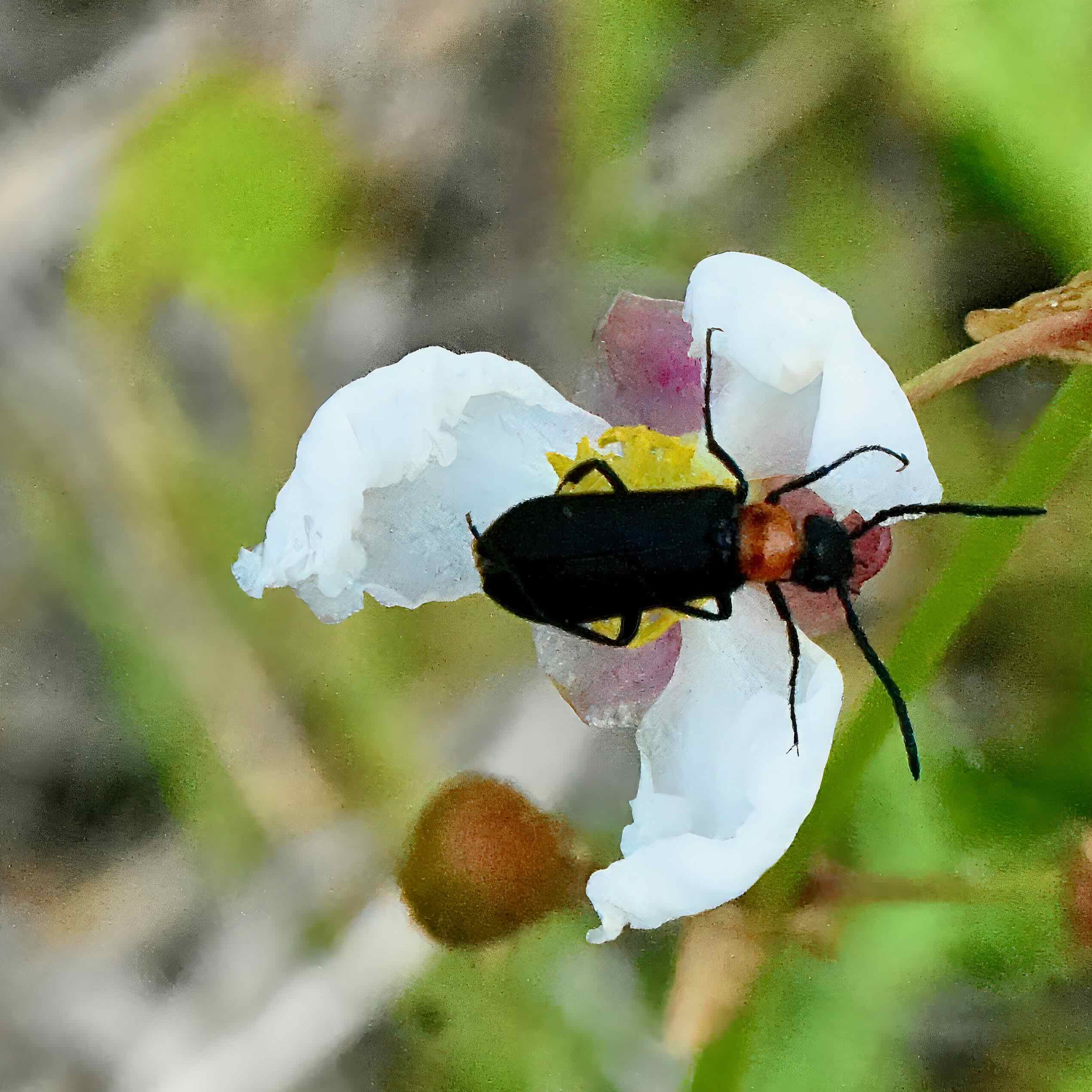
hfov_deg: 16.5
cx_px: 700
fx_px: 3770
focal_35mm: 106
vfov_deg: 16.5
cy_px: 547
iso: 5000
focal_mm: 55
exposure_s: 1/1000
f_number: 16
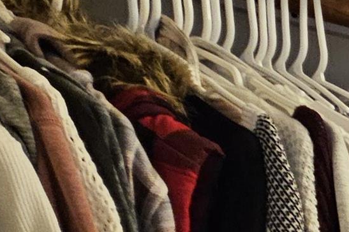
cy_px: 355
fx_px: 736
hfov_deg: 16.5
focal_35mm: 76
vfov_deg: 16.3
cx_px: 770
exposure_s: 1/30
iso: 320
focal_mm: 2.2
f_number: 2.2
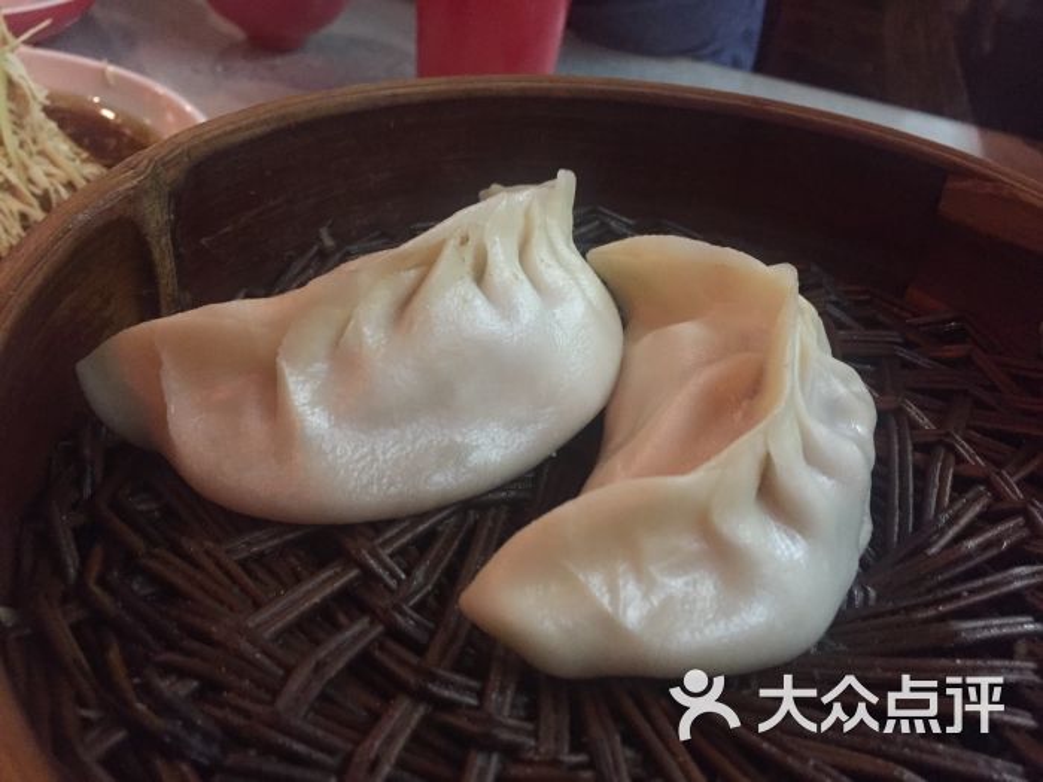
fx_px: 874
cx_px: 522
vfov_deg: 48.2
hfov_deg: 61.7
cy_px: 391
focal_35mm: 29
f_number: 2.2
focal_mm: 4.15
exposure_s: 1/33
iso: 320
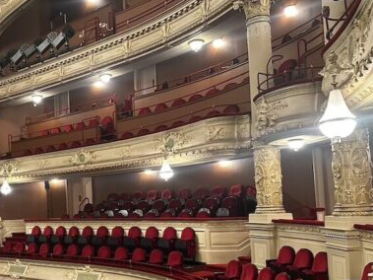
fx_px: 409
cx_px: 81
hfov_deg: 46.7
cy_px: 185
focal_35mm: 38
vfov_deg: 37.3
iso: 800
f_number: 1.78
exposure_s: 1/50
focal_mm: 6.86
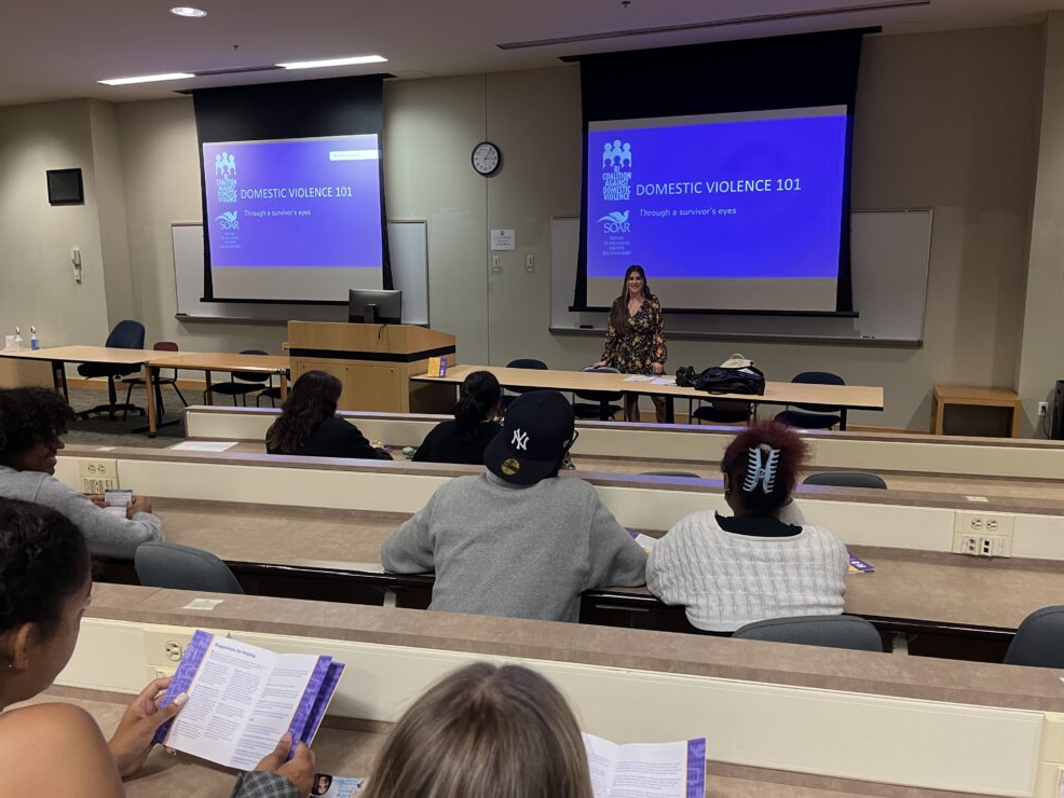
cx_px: 547
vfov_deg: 51.4
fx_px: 830
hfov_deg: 65.3
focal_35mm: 27
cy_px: 402
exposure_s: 1/60
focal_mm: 5.1
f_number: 1.6
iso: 250
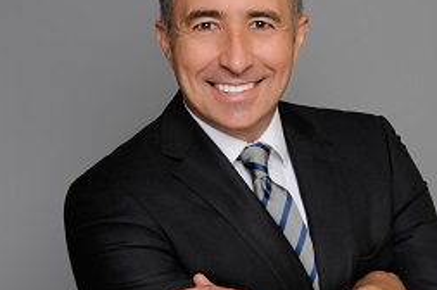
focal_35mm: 140
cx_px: 282
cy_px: 141
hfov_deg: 14.7
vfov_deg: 9.8
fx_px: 1695
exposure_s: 1/125
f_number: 9
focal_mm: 55
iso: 200
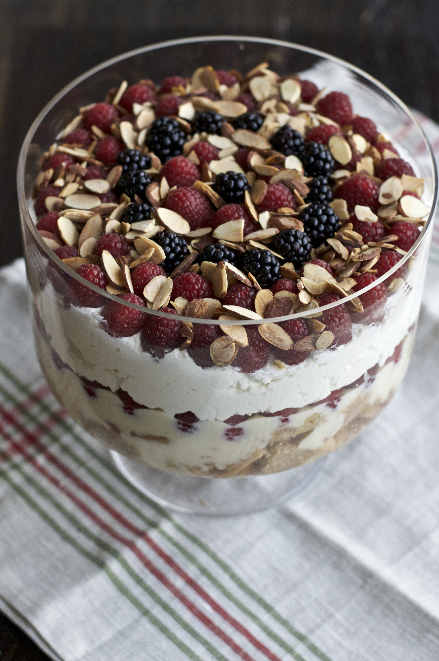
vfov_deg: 27.0
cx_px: 220
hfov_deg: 18.1
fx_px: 1375
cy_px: 330
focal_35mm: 75
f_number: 4
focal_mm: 50
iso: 640
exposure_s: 1/60
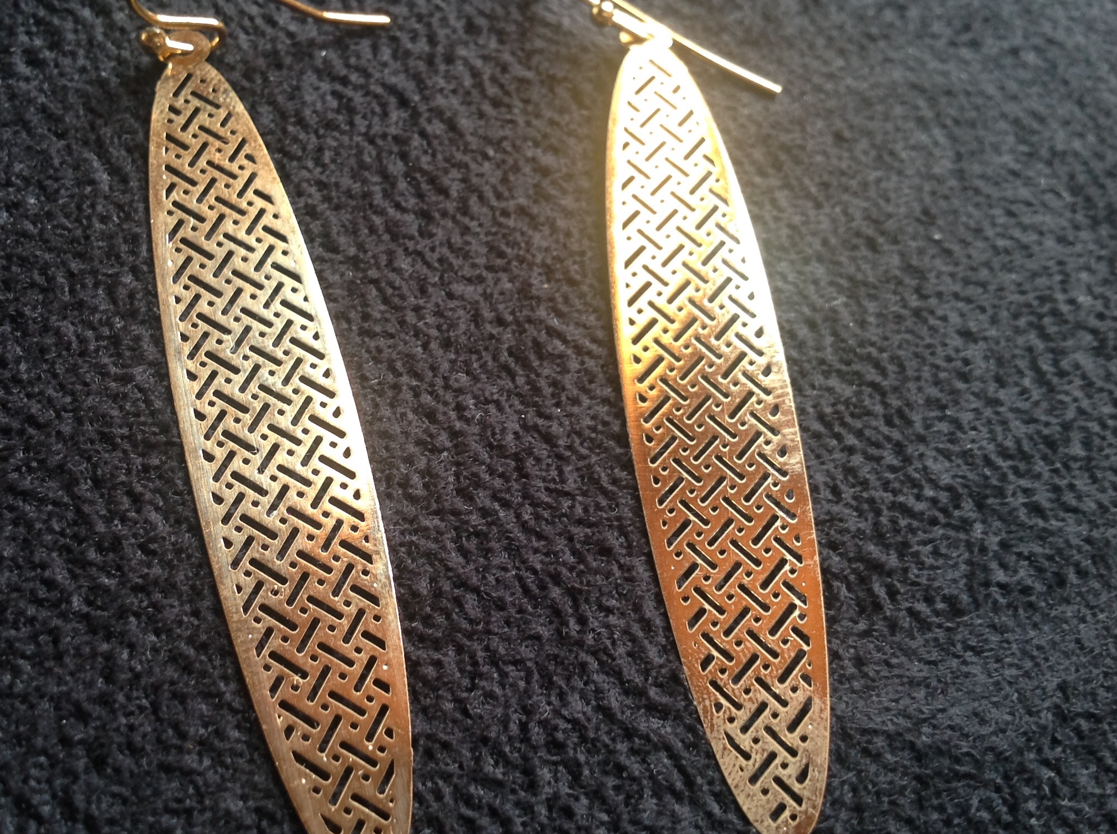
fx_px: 1450
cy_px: 435
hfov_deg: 41.9
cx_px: 447
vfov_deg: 32.1
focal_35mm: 45
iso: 50
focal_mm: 4.28
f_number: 2.4
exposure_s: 1/17
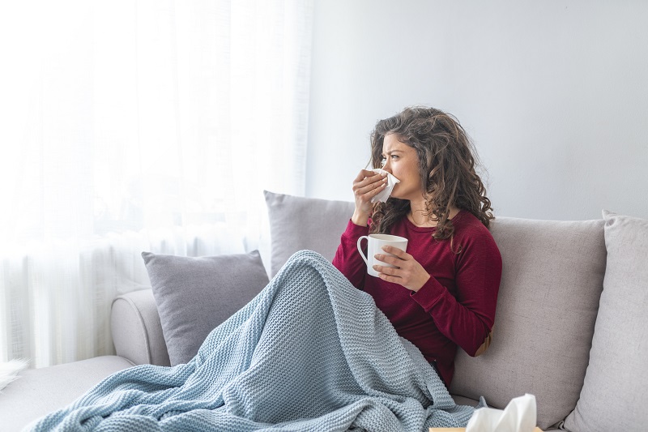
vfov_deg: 37.8
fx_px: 630
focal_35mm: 35
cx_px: 324
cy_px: 216
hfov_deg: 54.4
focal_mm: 35
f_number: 1.8
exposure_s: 1/100
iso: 160
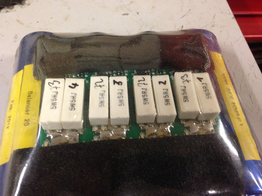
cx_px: 131
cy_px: 98
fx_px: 250
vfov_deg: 42.9
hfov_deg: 55.4
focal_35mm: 33
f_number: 2.4
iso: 320
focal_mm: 4.13
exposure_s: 1/20
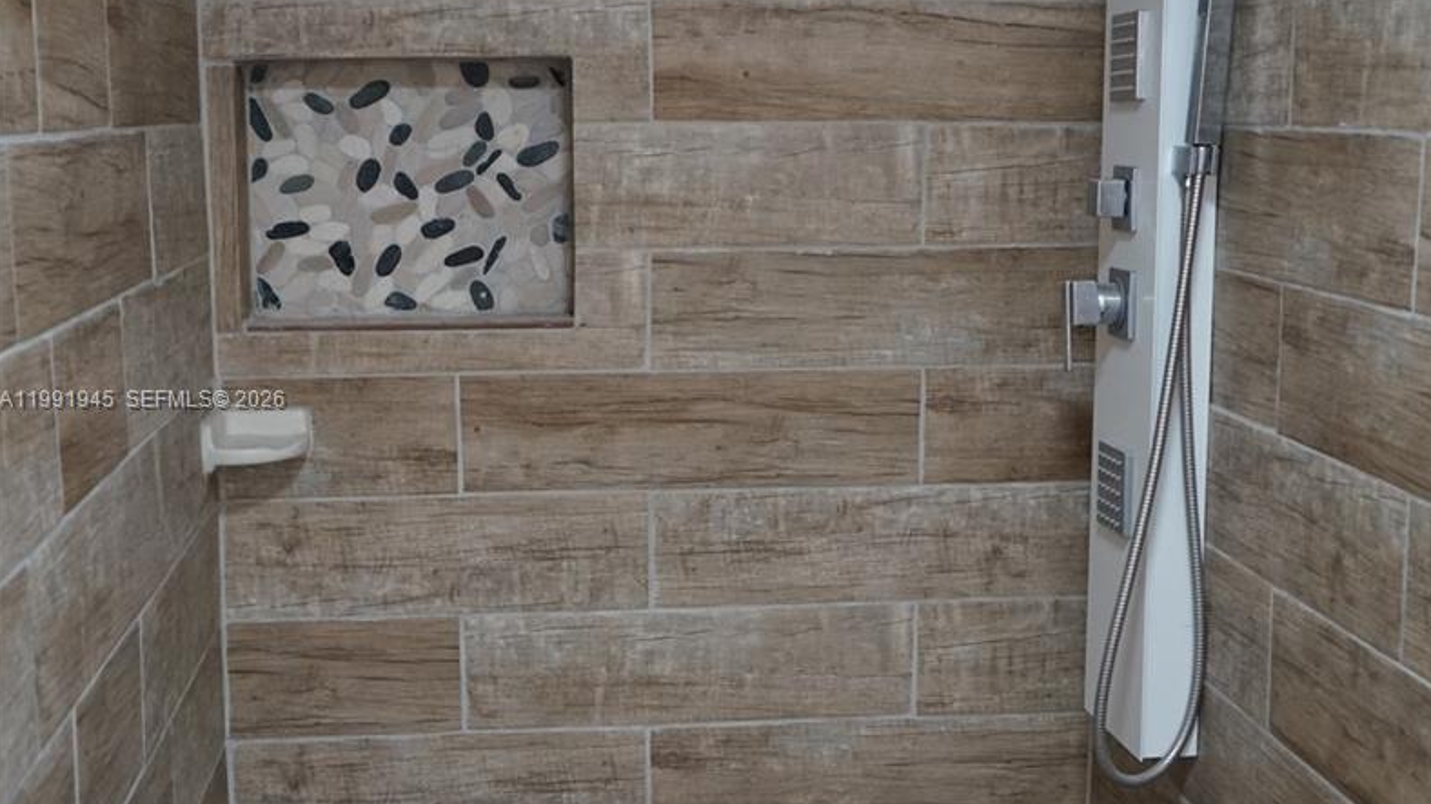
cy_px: 401
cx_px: 720
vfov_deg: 23.5
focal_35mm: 51
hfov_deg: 40.6
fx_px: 1935
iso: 1600
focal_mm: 32
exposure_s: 1/160
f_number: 4
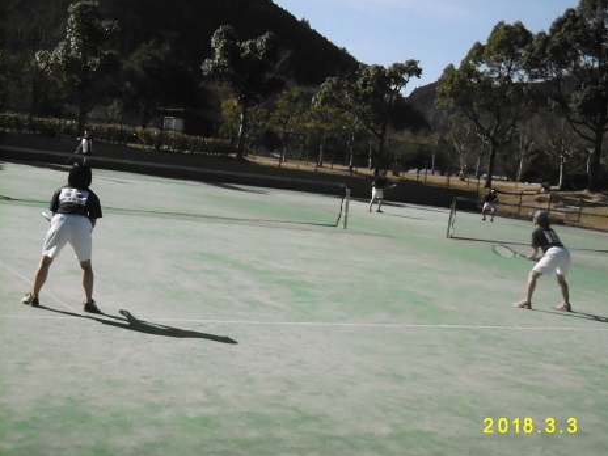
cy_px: 233
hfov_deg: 31.7
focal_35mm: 61
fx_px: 1071
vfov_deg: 24.0
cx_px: 312
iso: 1600
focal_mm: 10.5
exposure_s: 1/1500
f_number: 10.5
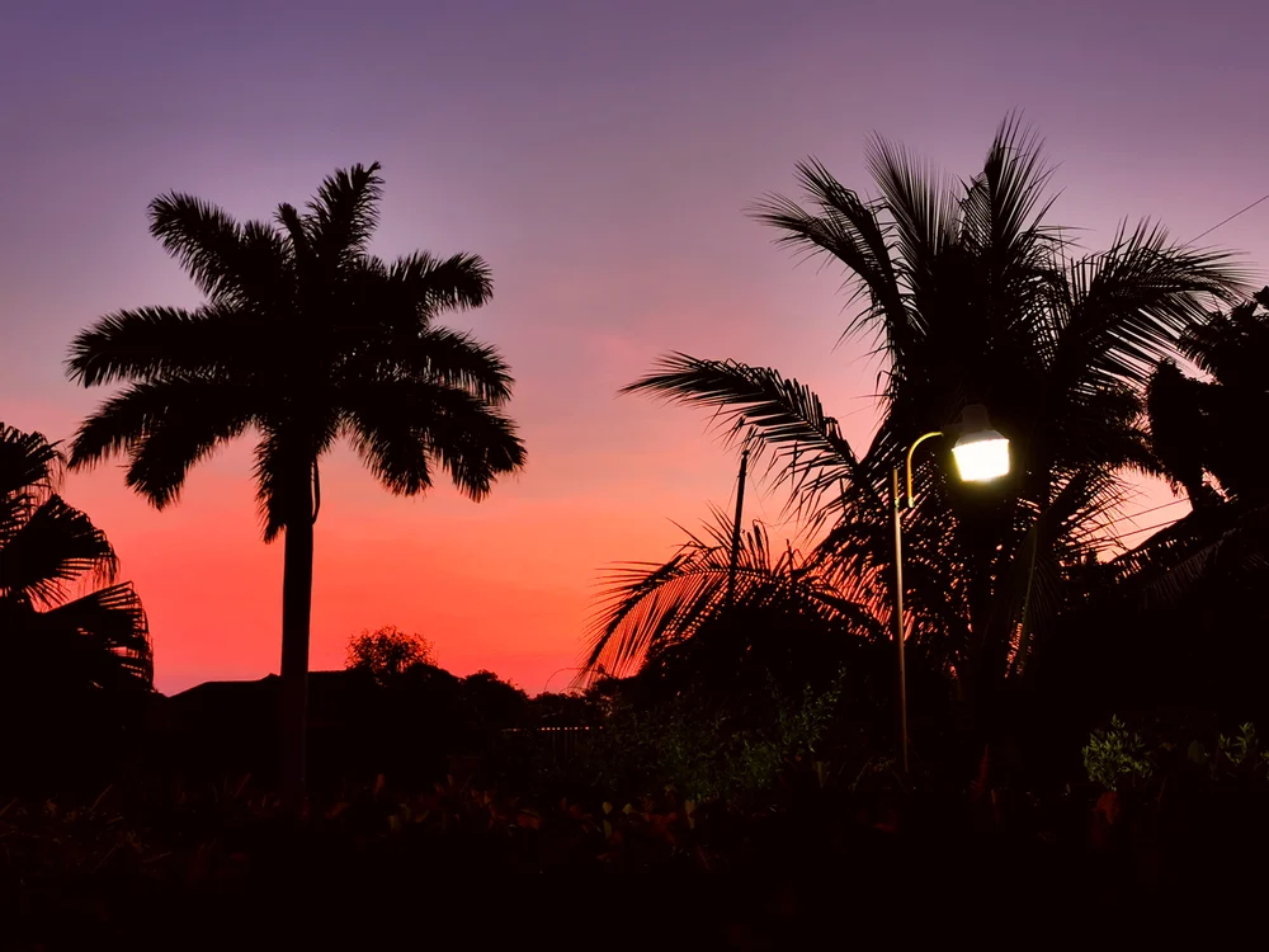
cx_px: 634
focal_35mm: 44
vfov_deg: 32.9
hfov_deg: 42.9
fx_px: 1613
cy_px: 476
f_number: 1.6
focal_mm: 5.56
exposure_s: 1/100
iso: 100
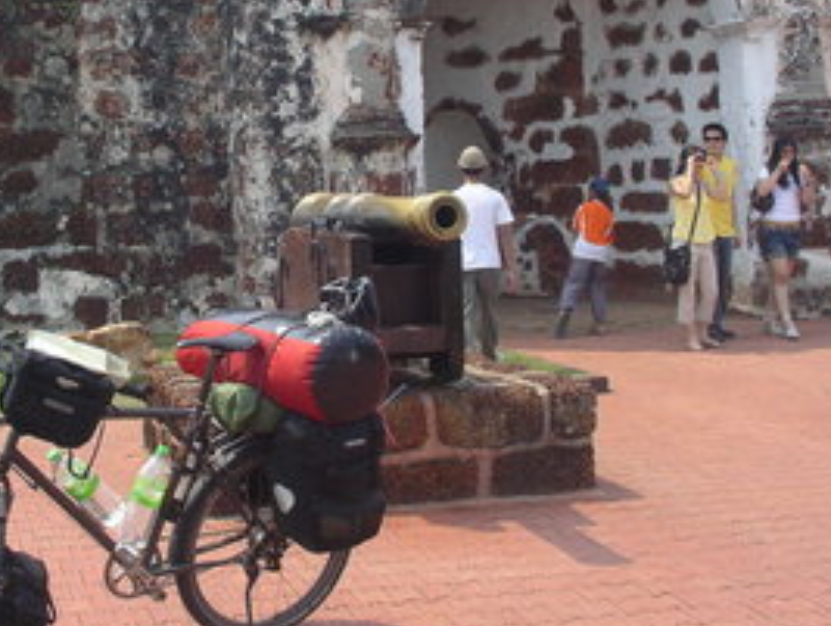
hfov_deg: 31.1
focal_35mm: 62
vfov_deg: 23.7
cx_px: 327
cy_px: 271
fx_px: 1490
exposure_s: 1/100
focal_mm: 5.7
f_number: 6.9
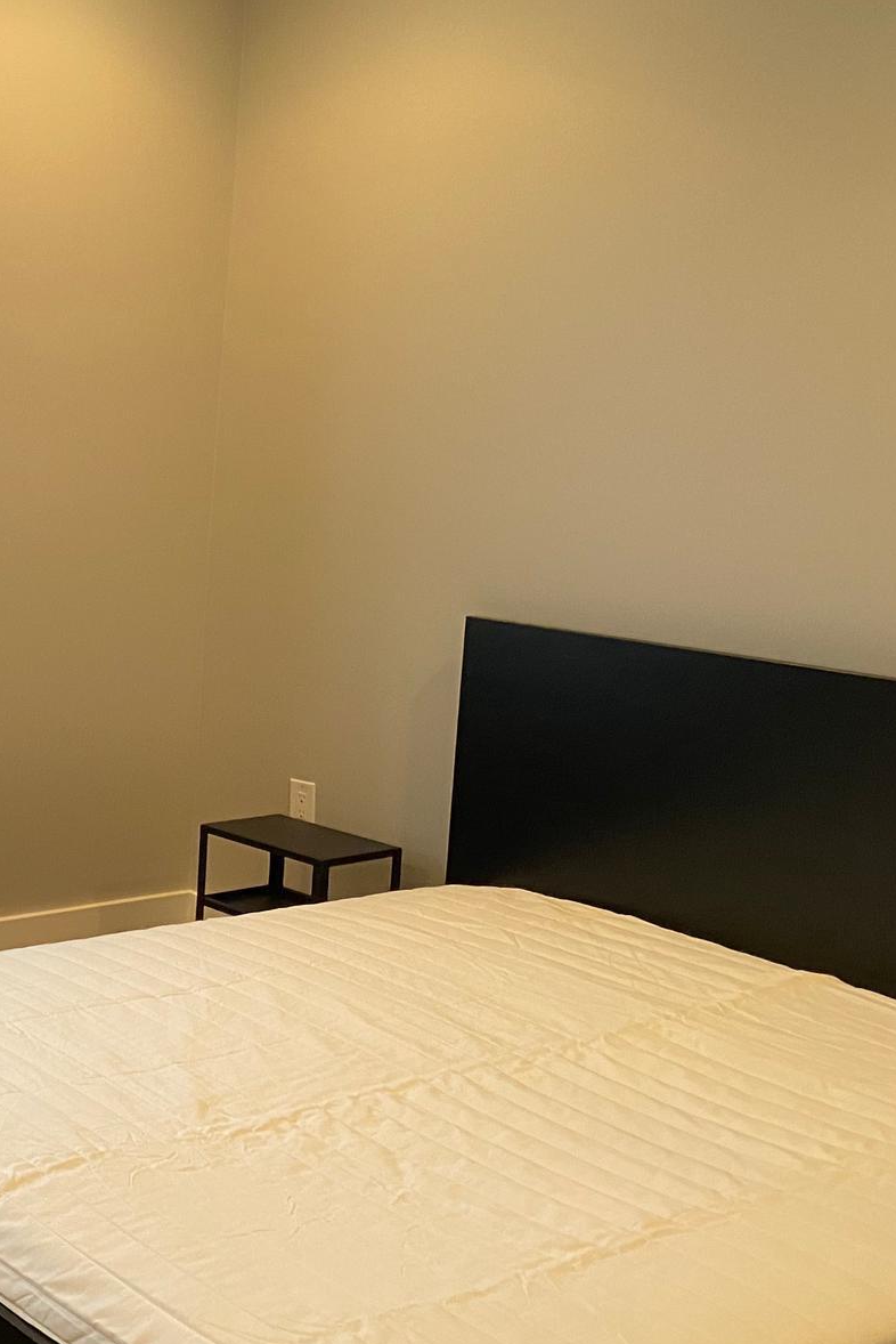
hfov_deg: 25.1
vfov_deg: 41.8
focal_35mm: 47
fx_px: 1753
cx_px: -242
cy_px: 583
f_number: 1.8
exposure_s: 1/60
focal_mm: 4.25
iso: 160
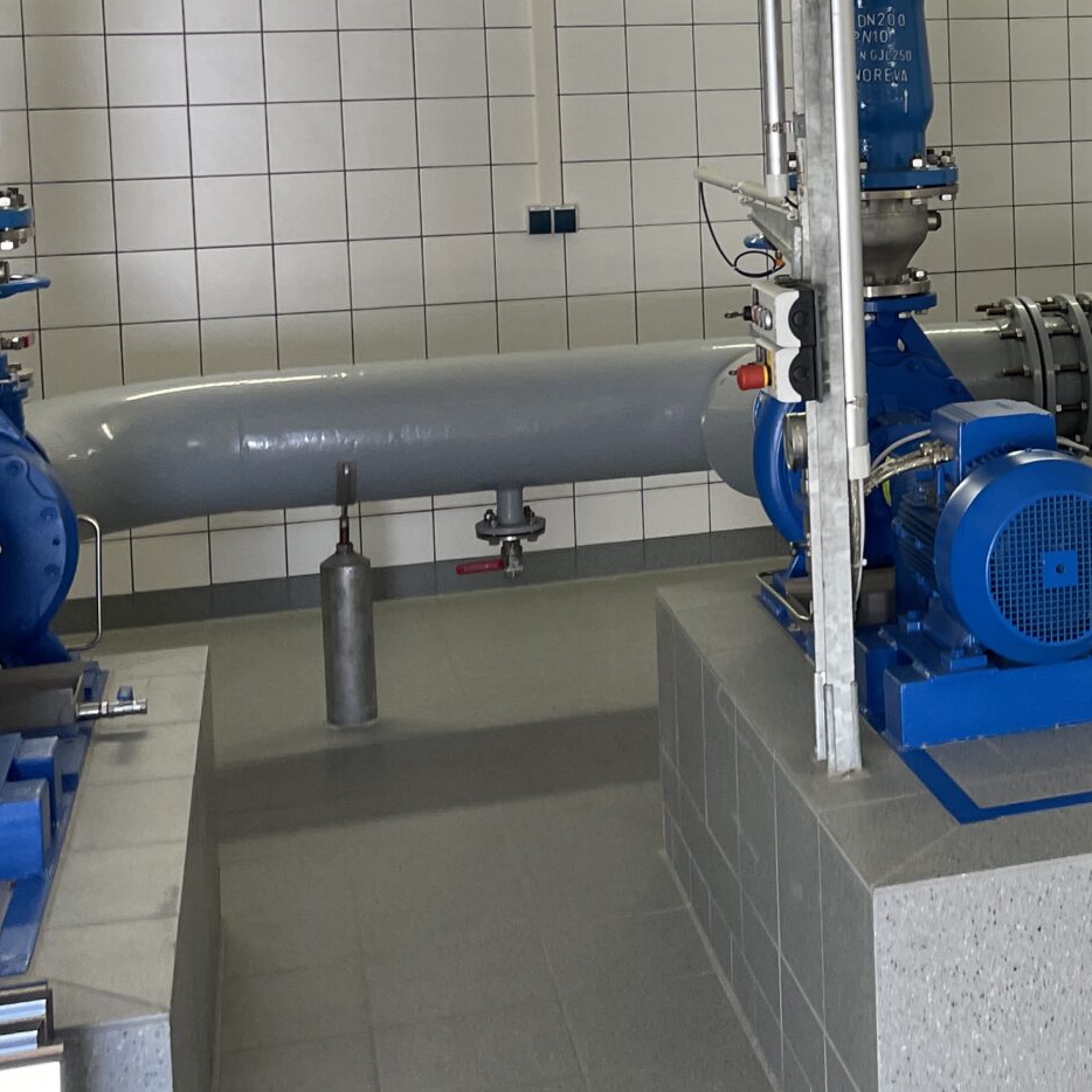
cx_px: 1101
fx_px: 2248
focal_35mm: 63
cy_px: 200
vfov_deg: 26.7
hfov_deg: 25.9
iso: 64
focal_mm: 4.2
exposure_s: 1/100
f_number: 1.6
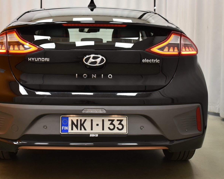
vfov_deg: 28.6
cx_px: 93
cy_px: 85
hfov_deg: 35.3
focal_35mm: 53
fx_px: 351
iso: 280
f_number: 4.2
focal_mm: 28
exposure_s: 1/50
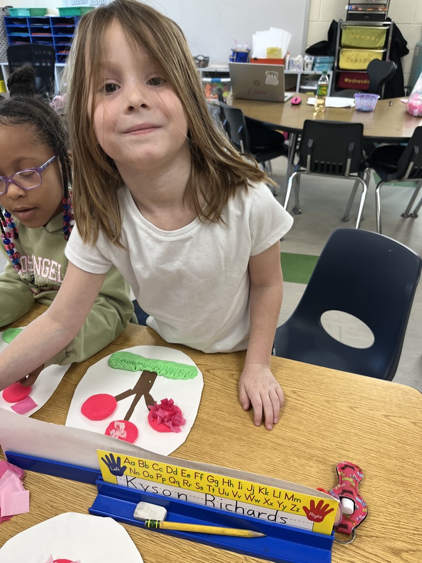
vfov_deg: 67.3
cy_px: 282
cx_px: 211
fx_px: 423
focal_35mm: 26
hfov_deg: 53.1
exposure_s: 1/120
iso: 80
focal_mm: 5.1
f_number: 1.6
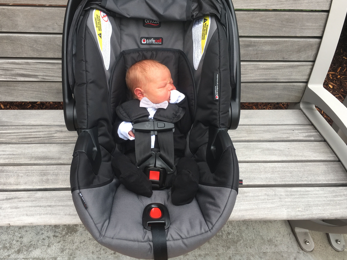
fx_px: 331
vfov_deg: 42.8
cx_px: 163
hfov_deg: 55.3
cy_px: 112
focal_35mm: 33
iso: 25
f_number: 2.2
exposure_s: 1/174
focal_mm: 4.15
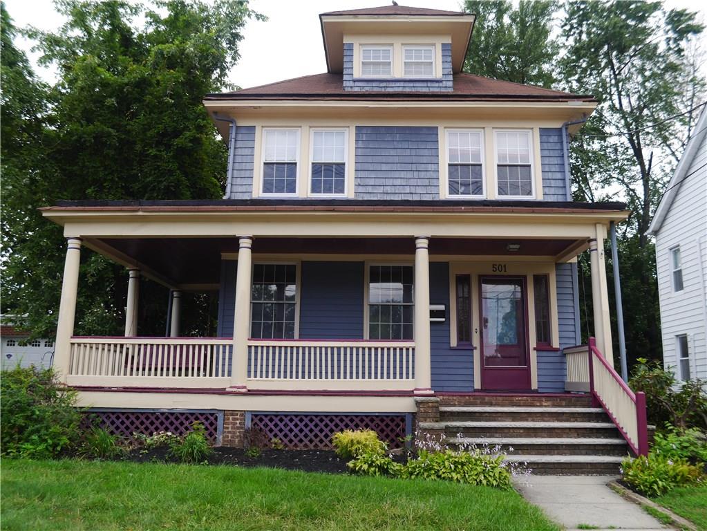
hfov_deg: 46.8
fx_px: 817
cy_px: 266
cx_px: 354
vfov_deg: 36.0
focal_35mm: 40
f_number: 5.6
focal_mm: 20
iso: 160
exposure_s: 1/200
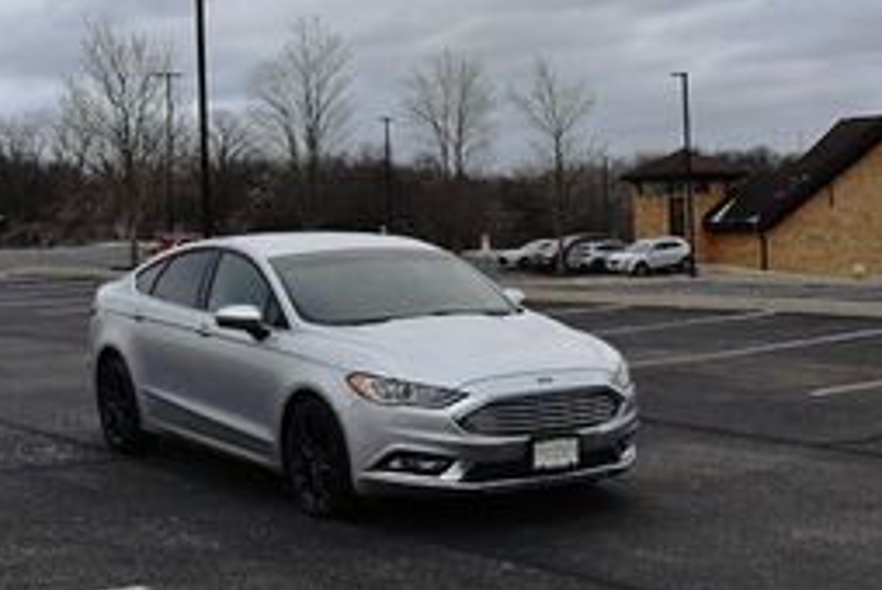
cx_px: 441
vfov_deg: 20.0
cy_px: 203
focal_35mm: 68
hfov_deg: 29.6
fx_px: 1668
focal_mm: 18
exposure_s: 1/250
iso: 400
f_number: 5
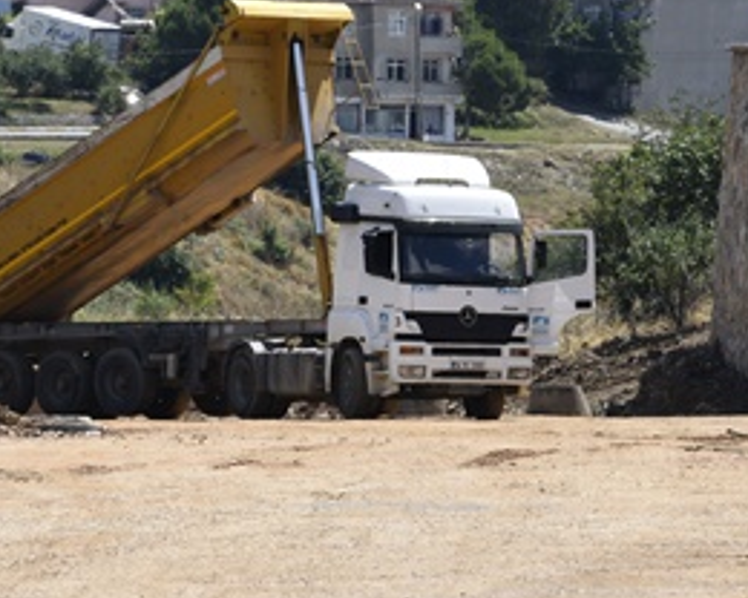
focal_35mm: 421
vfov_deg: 3.7
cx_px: 360
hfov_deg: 4.6
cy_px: 372
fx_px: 9320
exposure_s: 1/500
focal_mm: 116
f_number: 8
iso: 140
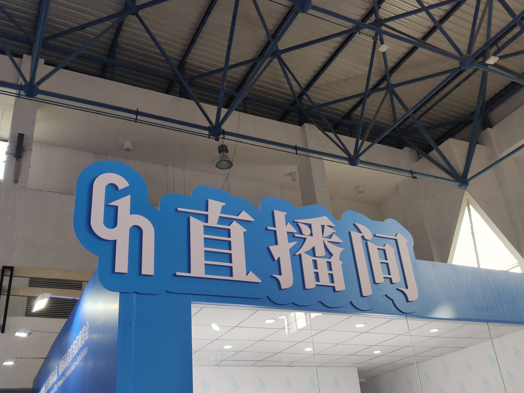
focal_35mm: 34
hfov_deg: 54.0
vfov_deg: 41.8
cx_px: 262
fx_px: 515
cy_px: 196
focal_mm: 4.75
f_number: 1.75
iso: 126
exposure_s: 1/100
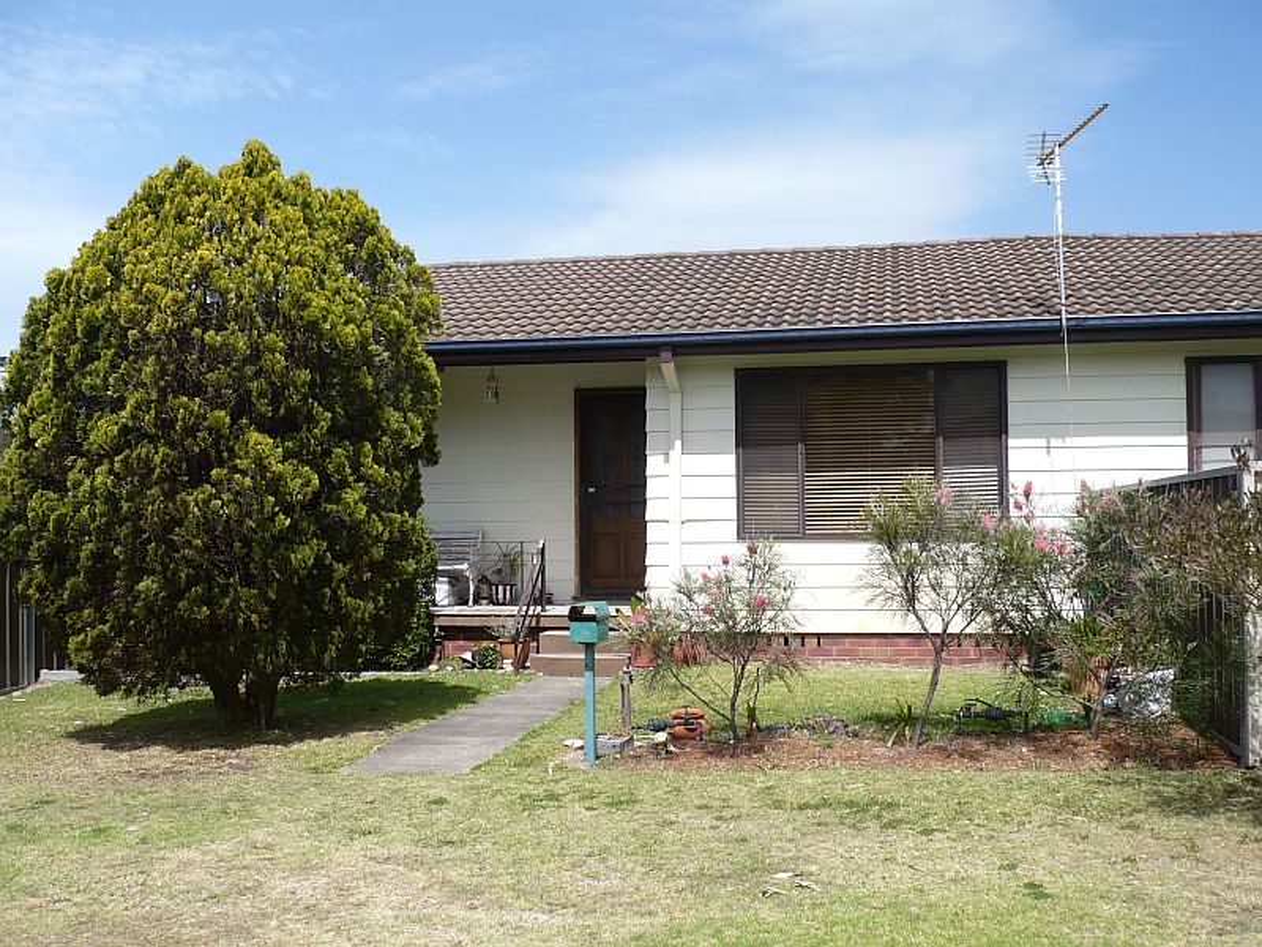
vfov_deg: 40.7
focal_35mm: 35
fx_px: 1276
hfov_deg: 52.6
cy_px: 474
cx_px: 631
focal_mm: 5.8
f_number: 8
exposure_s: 1/160
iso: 100
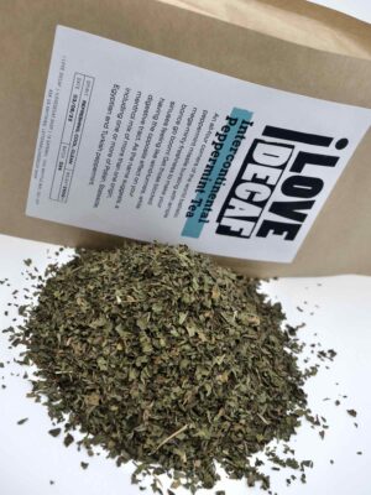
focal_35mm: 38
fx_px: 543
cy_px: 248
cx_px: 186
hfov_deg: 37.7
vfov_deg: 49.0
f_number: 5
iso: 200
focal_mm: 19
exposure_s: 1/200
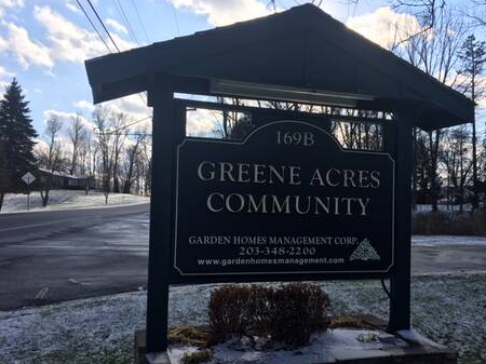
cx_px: 275
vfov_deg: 42.8
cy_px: 204
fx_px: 463
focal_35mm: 33
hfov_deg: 55.2
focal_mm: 4.15
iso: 25
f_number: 2.2
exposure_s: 1/1508
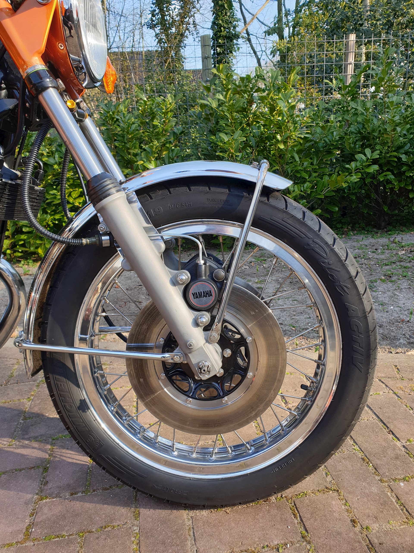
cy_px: 276
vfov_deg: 67.3
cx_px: 207
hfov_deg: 53.1
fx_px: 415
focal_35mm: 26
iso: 50
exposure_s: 1/236
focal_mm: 4.3
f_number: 2.4
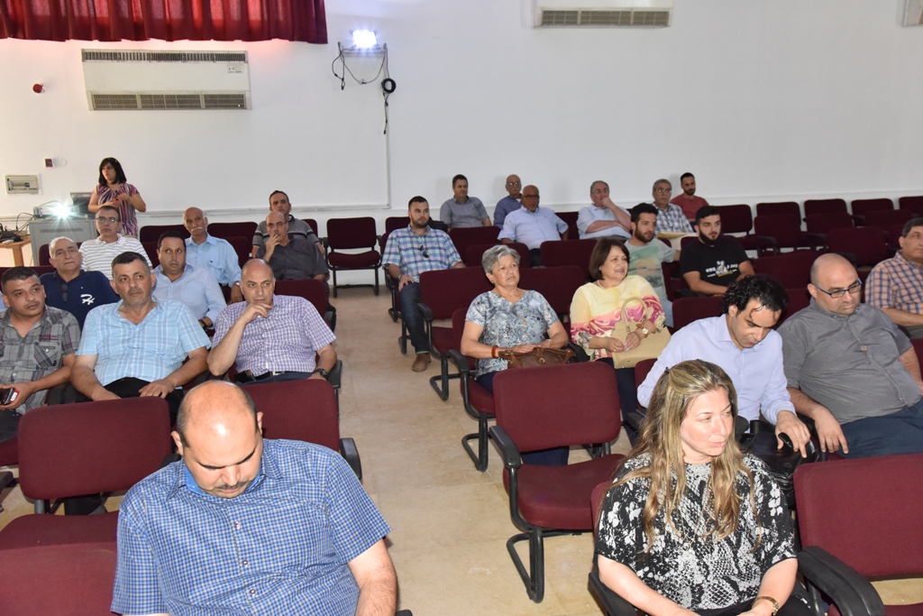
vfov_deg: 41.1
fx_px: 821
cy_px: 308
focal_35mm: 32
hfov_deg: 58.7
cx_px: 462
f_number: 7.1
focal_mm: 32
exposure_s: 1/80
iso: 3200
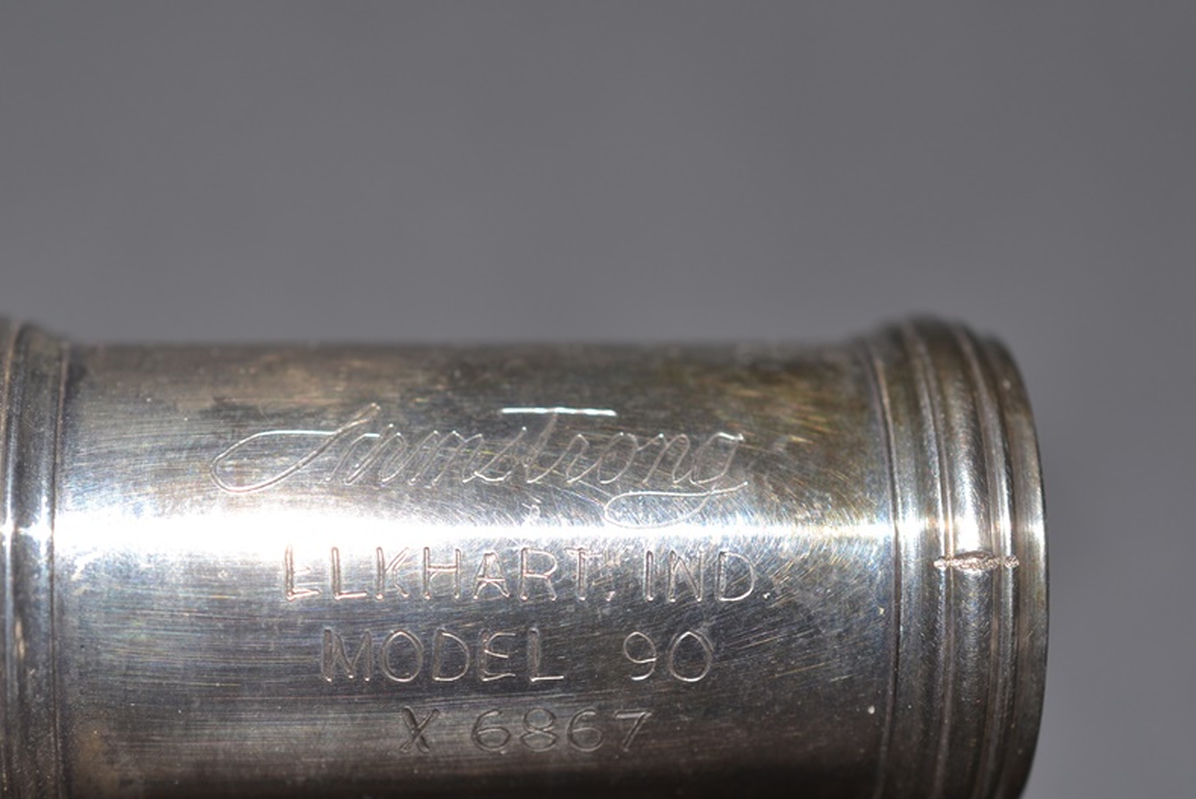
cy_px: 477
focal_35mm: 76
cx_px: 485
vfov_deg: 18.0
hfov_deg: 26.6
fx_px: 2526
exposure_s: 1/60
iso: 100
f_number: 8
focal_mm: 40
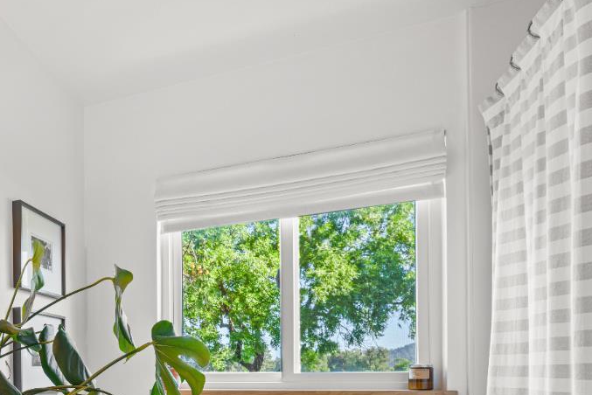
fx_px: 510
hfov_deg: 53.0
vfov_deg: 39.1
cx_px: 61
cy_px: 362
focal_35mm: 31
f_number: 9
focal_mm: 14
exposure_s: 1.3
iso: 200
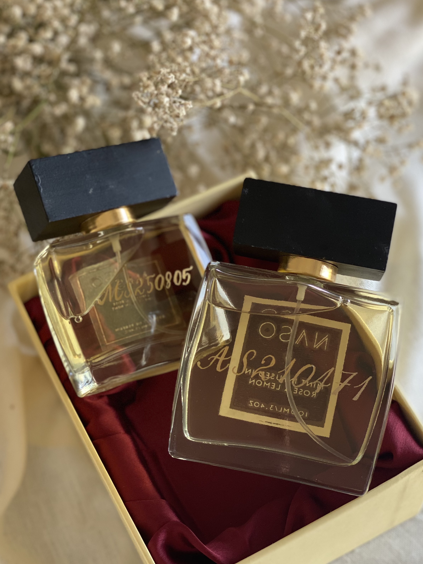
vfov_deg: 29.4
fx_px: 1075
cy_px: 316
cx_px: 214
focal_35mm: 66
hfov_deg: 22.3
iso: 100
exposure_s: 1/122
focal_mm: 6
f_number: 2
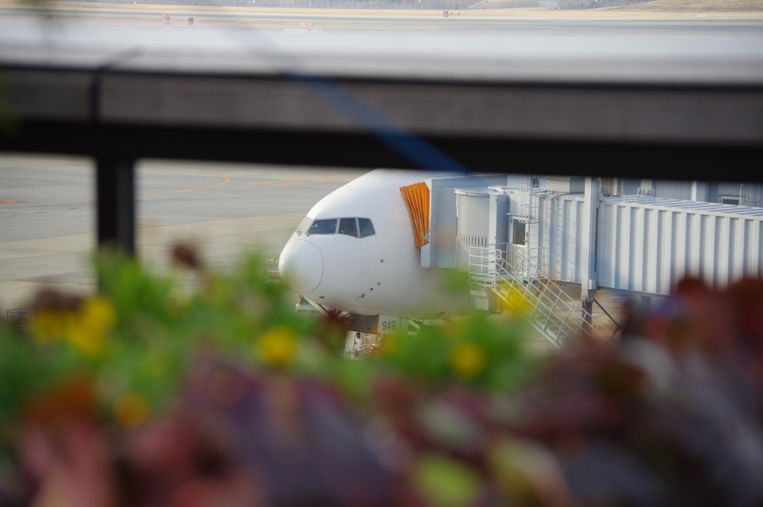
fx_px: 3641
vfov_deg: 8.0
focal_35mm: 172
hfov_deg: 12.0
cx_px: 382
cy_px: 254
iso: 200
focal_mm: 115
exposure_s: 1/160
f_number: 5.6
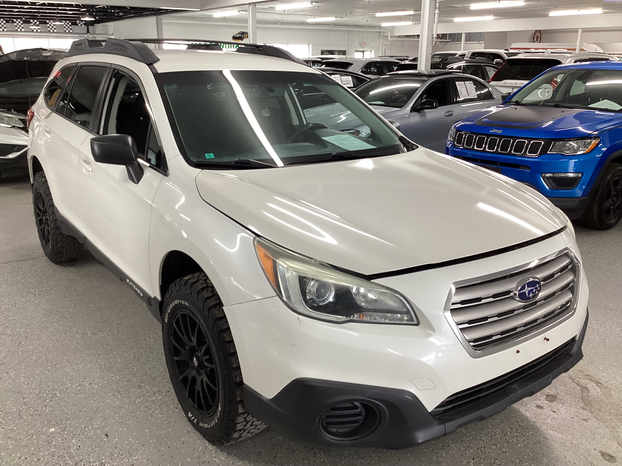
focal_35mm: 31
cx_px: 311
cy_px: 233
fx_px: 557
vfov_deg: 45.4
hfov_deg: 58.4
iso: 100
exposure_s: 1/50
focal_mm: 3.3
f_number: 2.4
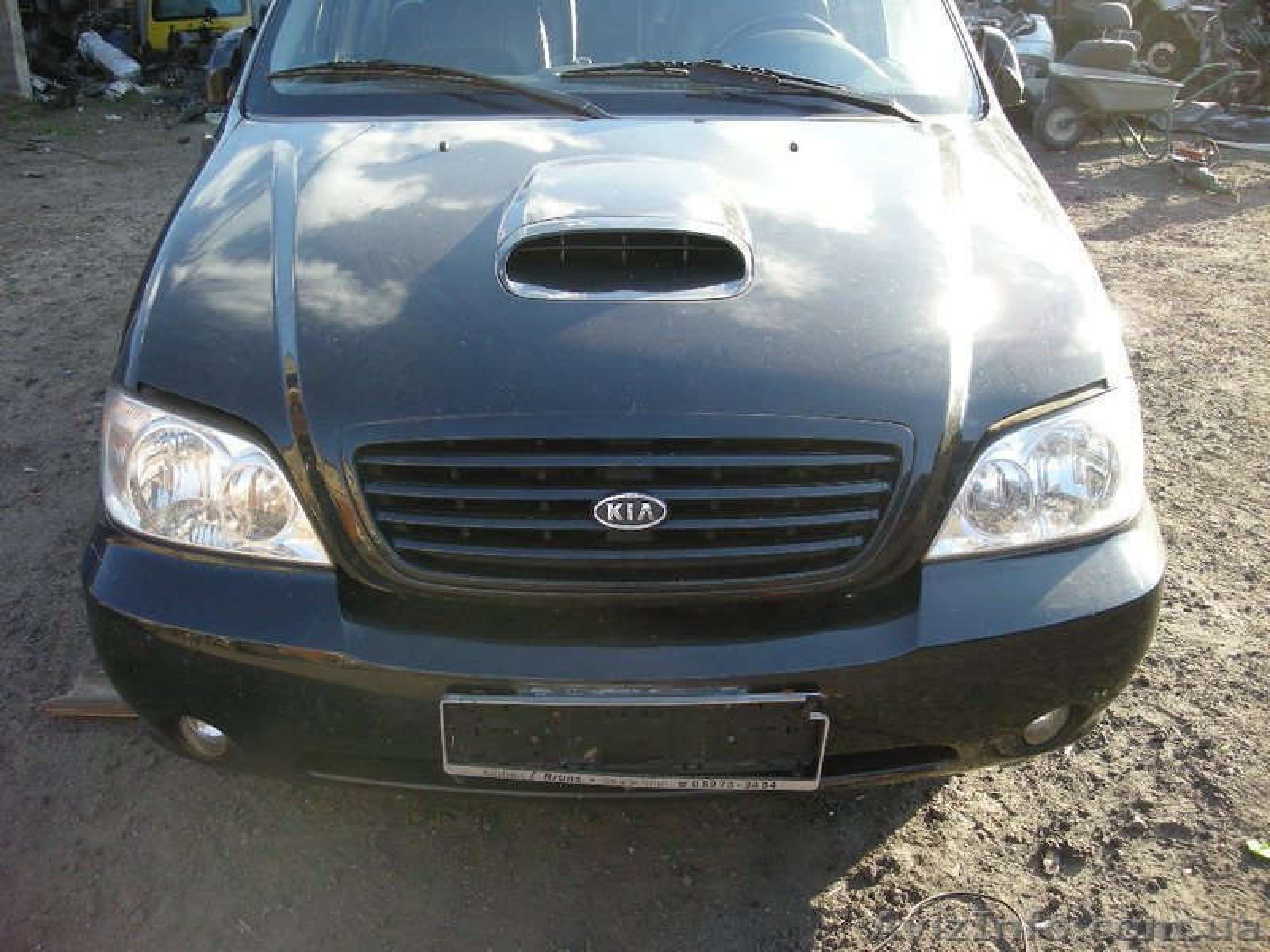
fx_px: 1284
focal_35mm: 35
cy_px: 476
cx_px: 635
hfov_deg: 52.6
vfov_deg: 40.7
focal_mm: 5.7
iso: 85
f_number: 2.8
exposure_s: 1/125
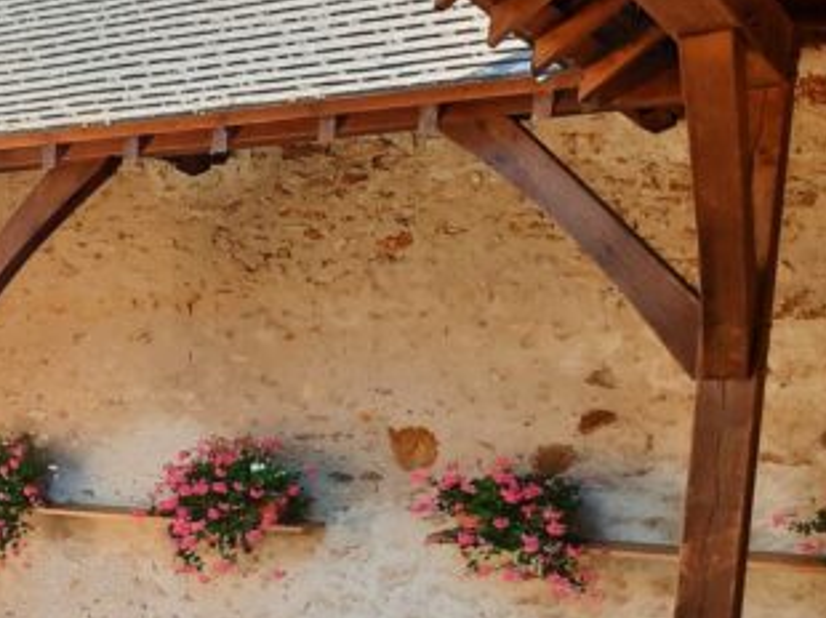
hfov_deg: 28.2
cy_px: 623
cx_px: -101
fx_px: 1478
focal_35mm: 62
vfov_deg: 22.7
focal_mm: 4.6
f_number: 2
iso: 50
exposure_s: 1/100
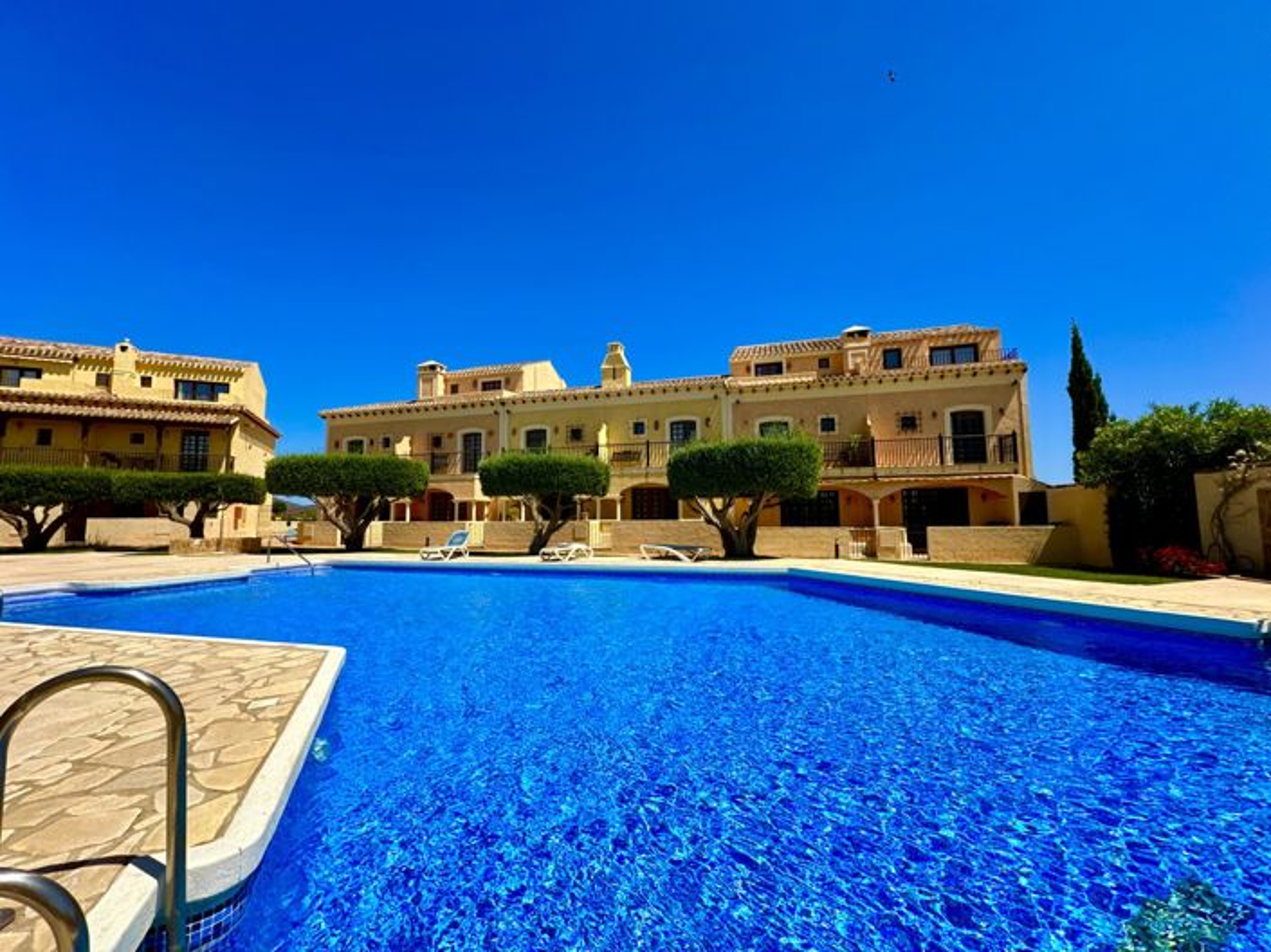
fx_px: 514
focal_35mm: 14
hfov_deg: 102.1
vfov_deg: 85.6
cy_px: 476
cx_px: 636
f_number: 2.2
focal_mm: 2.22
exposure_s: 1/2304
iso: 40
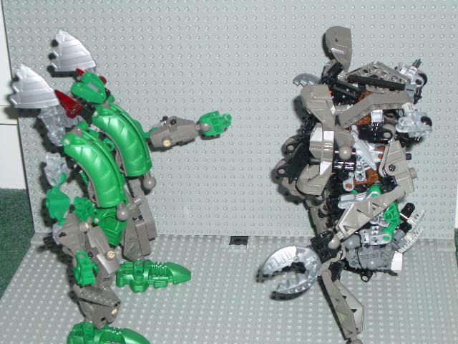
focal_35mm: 74
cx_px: 229
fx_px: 979
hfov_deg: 26.3
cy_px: 172
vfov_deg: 19.9
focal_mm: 12.2
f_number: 3.9
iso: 100
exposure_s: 1/60
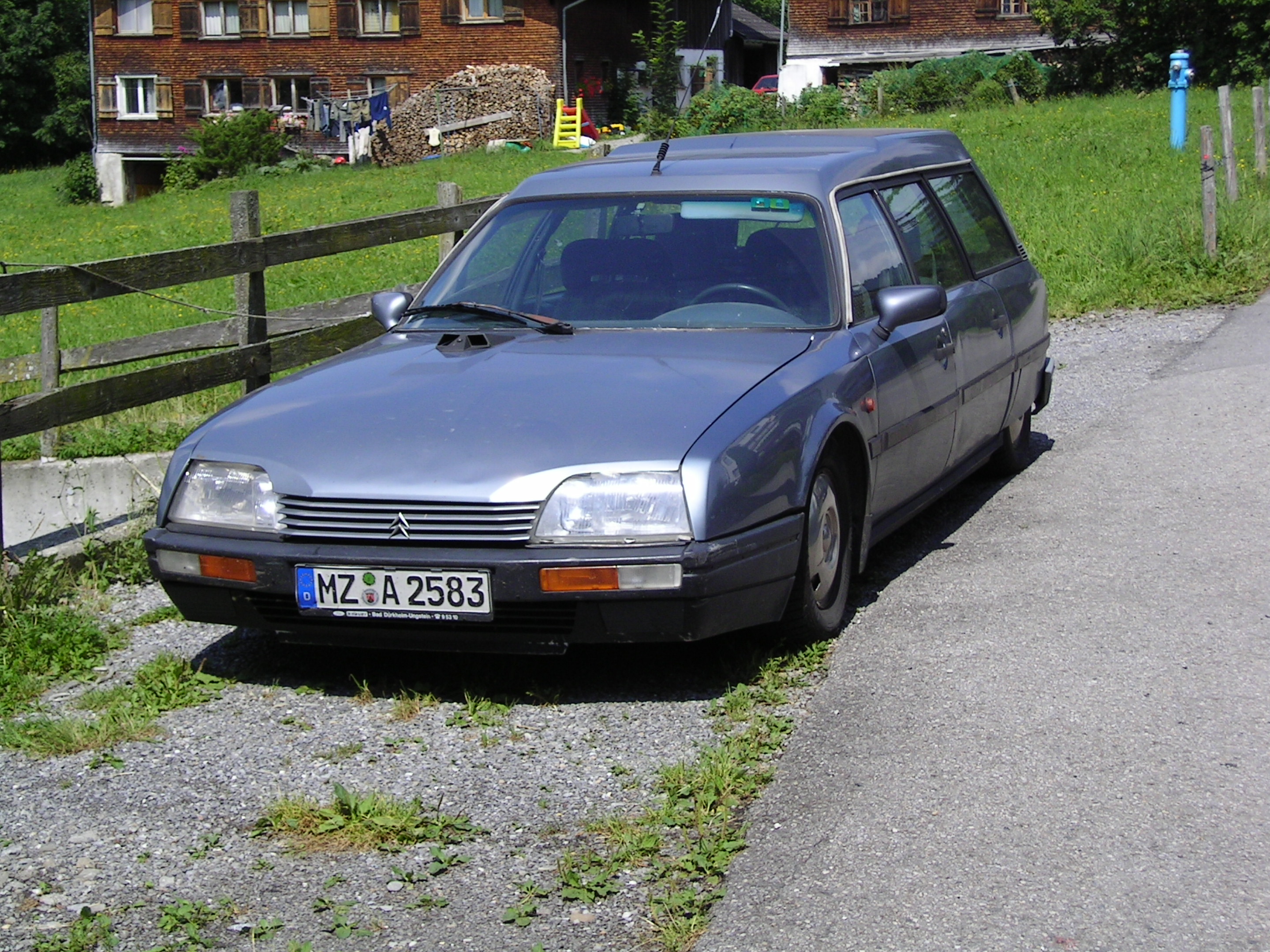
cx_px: 635
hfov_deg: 29.0
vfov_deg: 21.9
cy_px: 476
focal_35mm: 67
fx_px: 2458
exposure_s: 1/736
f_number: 3.8
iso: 50
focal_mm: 10.5
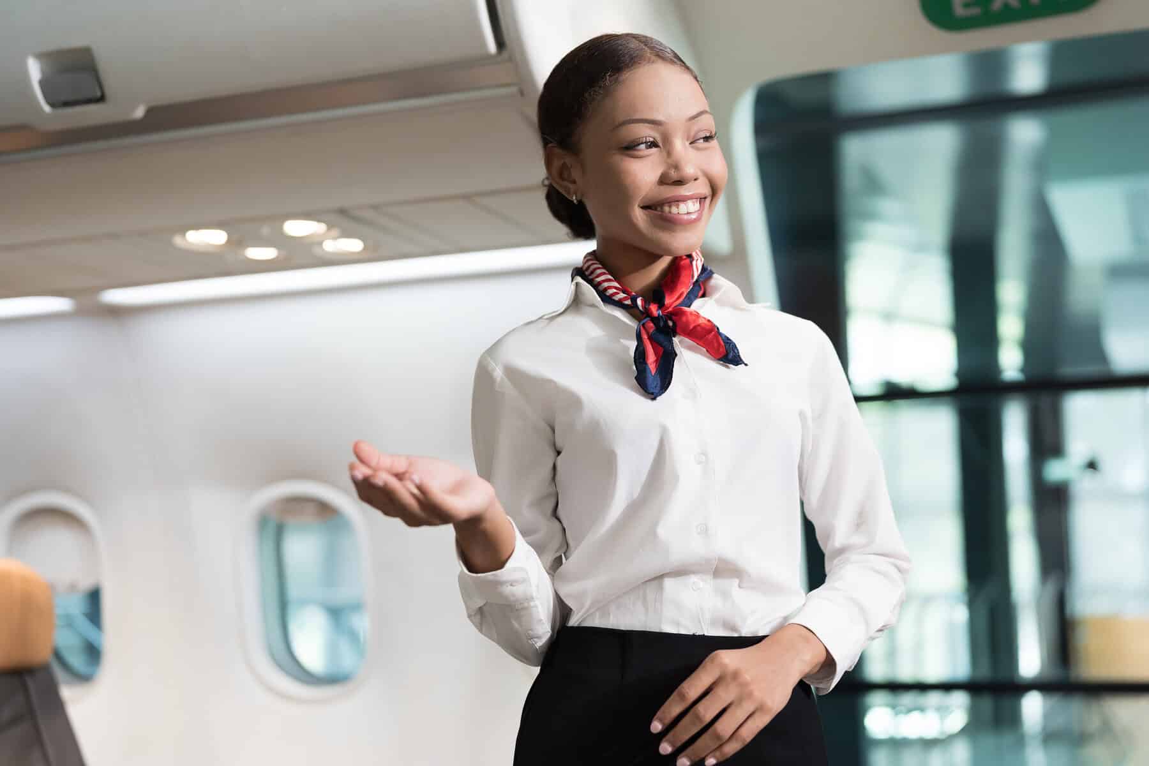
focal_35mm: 50
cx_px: 574
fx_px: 1596
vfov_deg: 27.0
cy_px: 383
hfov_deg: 39.6
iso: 1000
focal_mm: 50
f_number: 2
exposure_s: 1/250
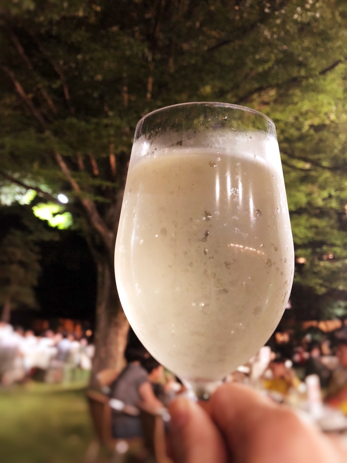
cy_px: 232
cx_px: 174
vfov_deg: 63.5
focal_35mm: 28
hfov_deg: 49.7
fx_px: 375
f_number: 1.8
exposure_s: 1/5
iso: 100
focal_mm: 3.99
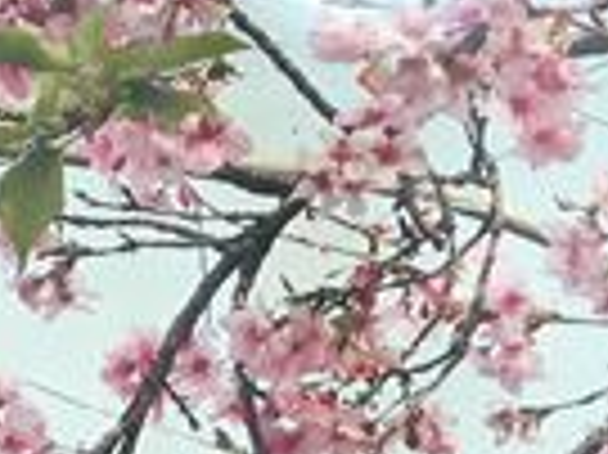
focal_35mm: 172
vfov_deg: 7.7
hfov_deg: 11.5
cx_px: 176
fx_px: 3018
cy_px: 1268
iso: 25
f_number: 2.2
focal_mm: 4.15
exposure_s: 1/180
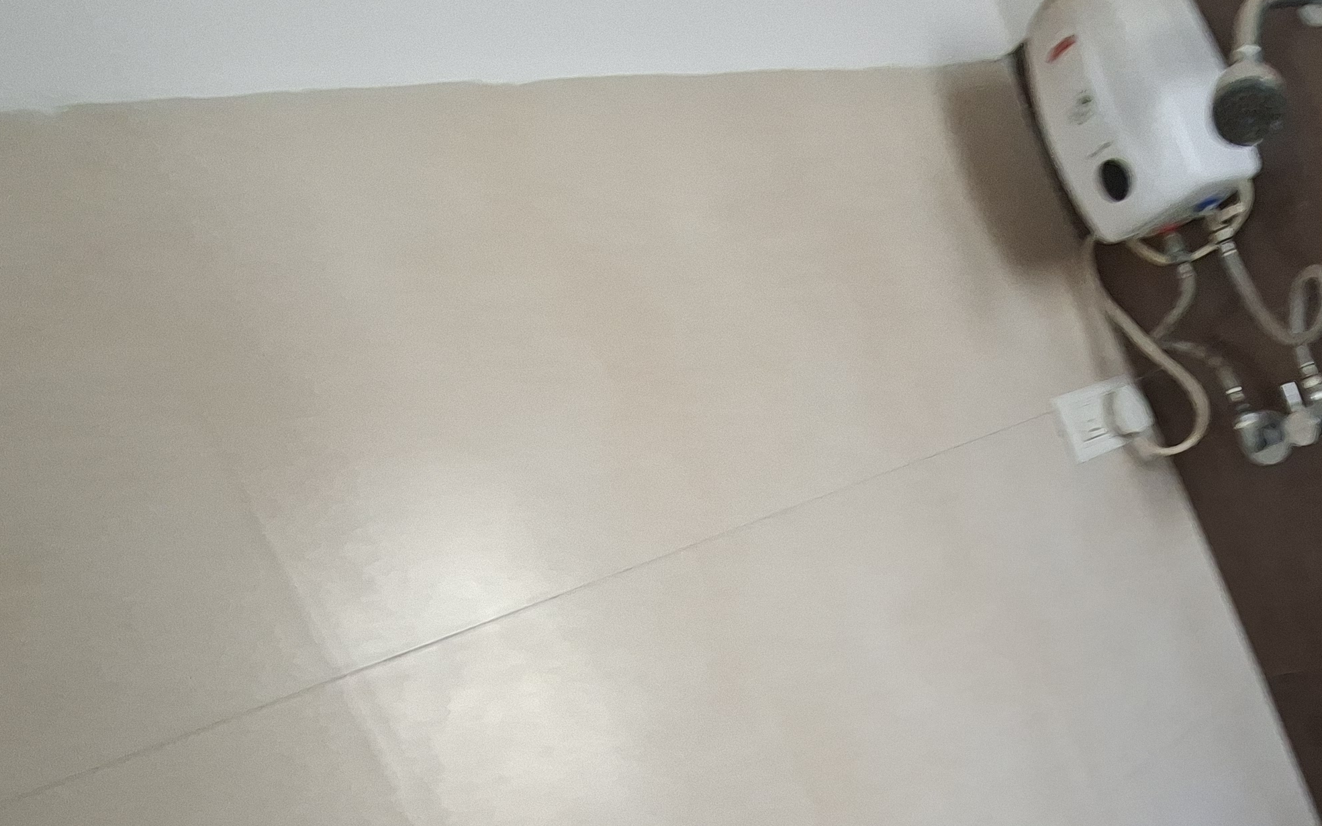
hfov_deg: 60.7
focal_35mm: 28
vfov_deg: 42.9
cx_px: 1072
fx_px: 1009
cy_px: 638
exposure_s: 1/33
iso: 200
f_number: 2.2
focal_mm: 1.74
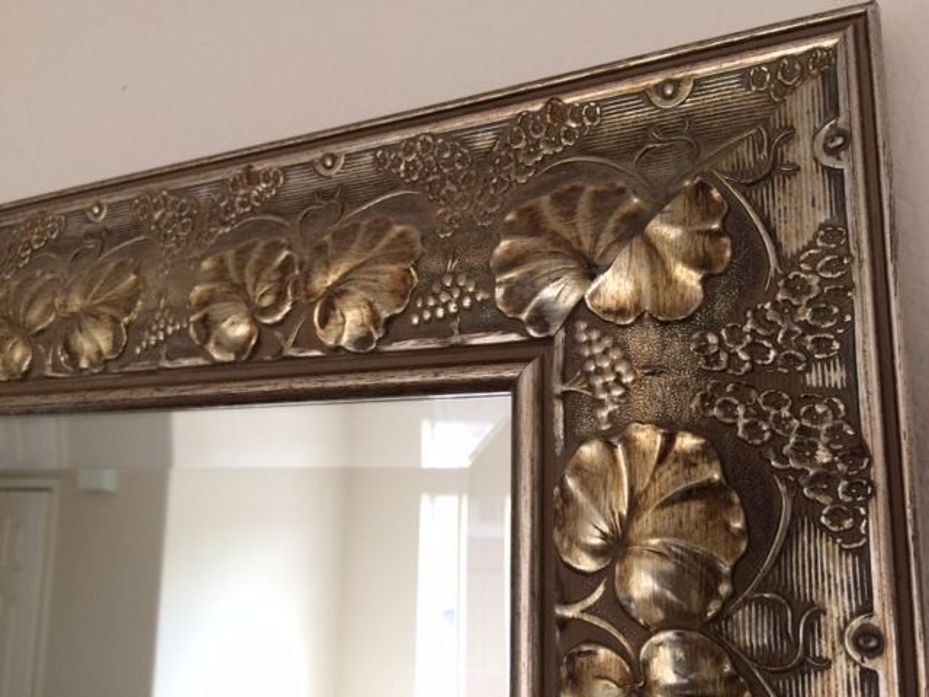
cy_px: 348
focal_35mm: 29
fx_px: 778
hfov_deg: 61.7
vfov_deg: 48.2
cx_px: 464
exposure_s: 1/30
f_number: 2.2
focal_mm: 4.15
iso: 50
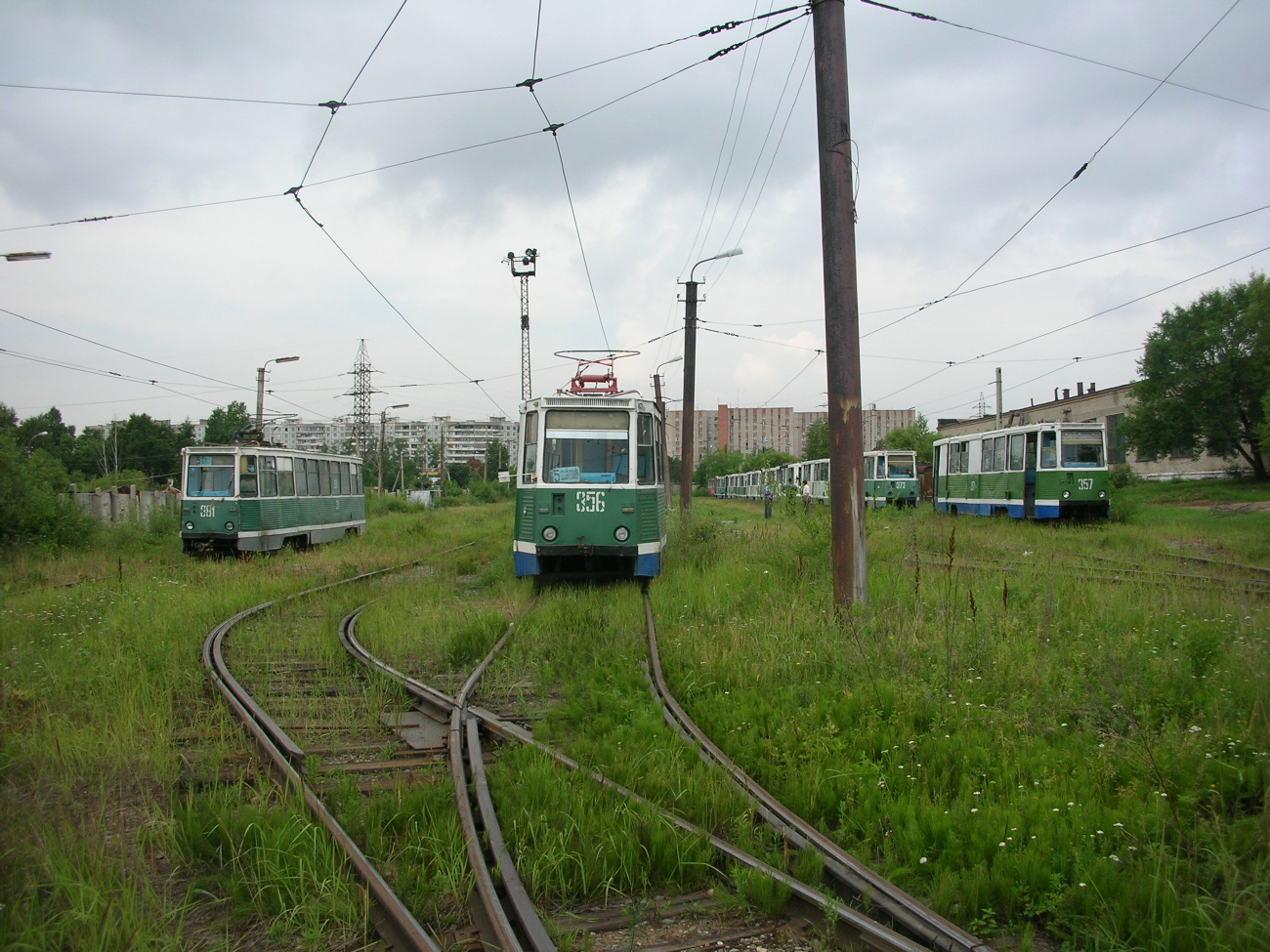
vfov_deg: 40.7
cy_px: 476
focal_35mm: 35
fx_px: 1284
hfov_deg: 52.6
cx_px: 635
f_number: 8.5
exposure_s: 1/64.3
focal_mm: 5.8
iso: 50
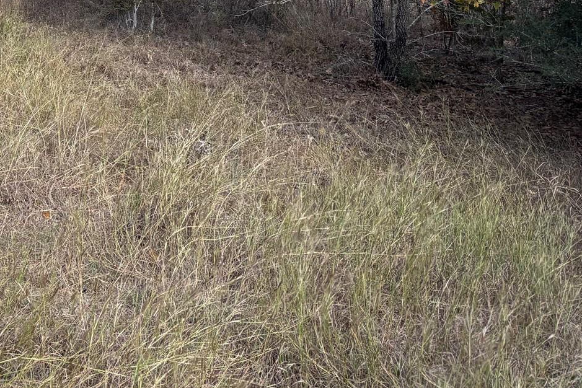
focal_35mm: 59
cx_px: -50
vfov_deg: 21.7
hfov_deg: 30.5
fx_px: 954
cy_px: -43
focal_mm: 5.96
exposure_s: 1/1115
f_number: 1.6
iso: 50
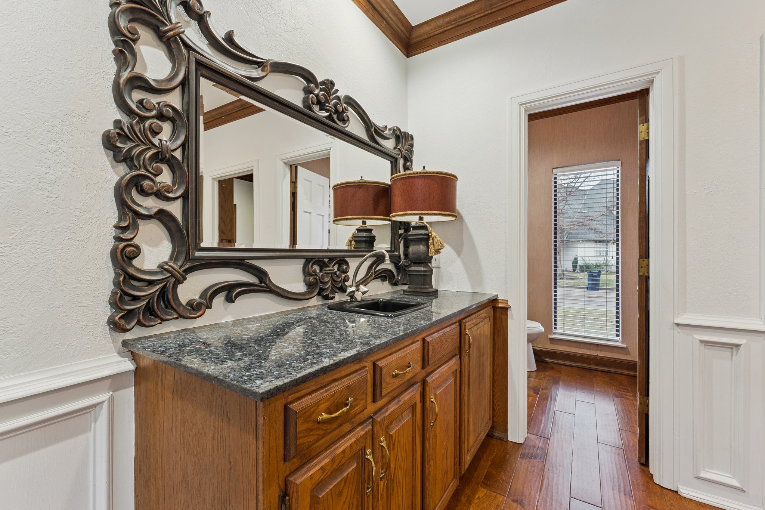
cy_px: 255
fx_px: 325
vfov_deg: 76.2
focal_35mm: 15
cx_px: 382
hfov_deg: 99.3
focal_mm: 15.3
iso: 200
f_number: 10
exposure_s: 1/13
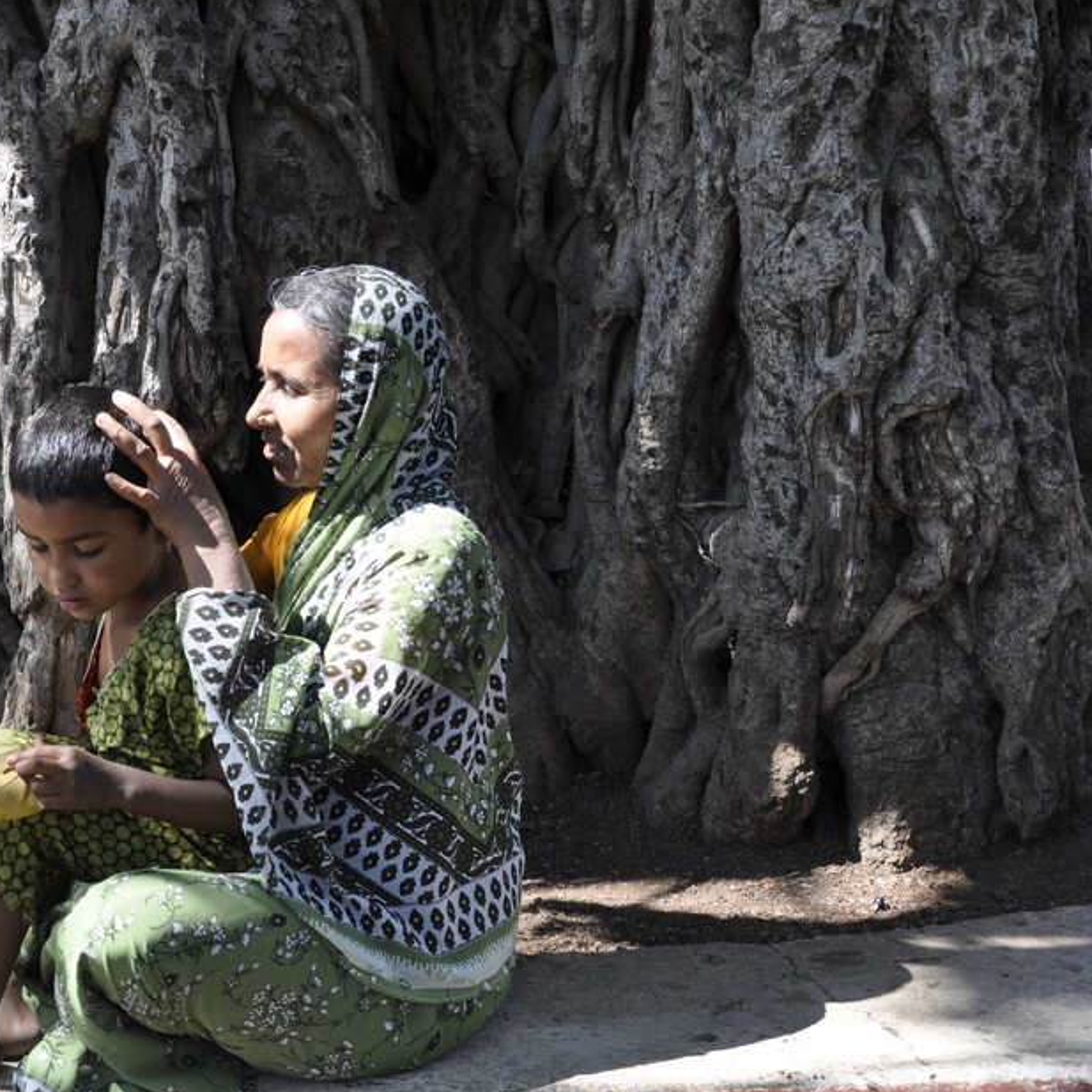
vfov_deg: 33.4
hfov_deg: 33.0
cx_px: 320
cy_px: 551
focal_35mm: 51
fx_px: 1820
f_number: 5.6
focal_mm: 26
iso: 200
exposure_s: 1/125
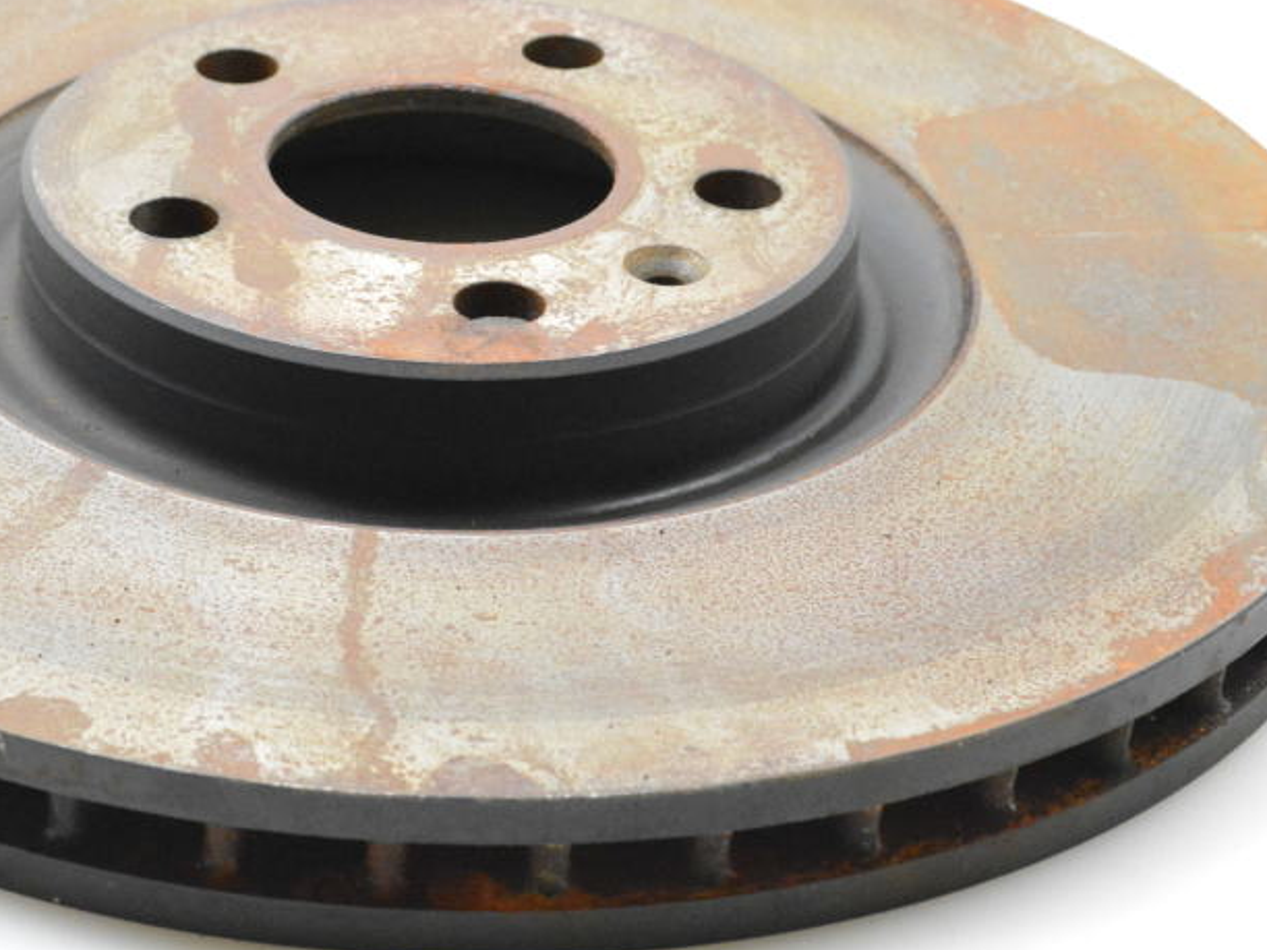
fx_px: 4063
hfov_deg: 17.7
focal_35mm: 111
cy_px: 375
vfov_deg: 13.3
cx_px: 389
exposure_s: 1/200
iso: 6400
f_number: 7.1
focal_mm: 46
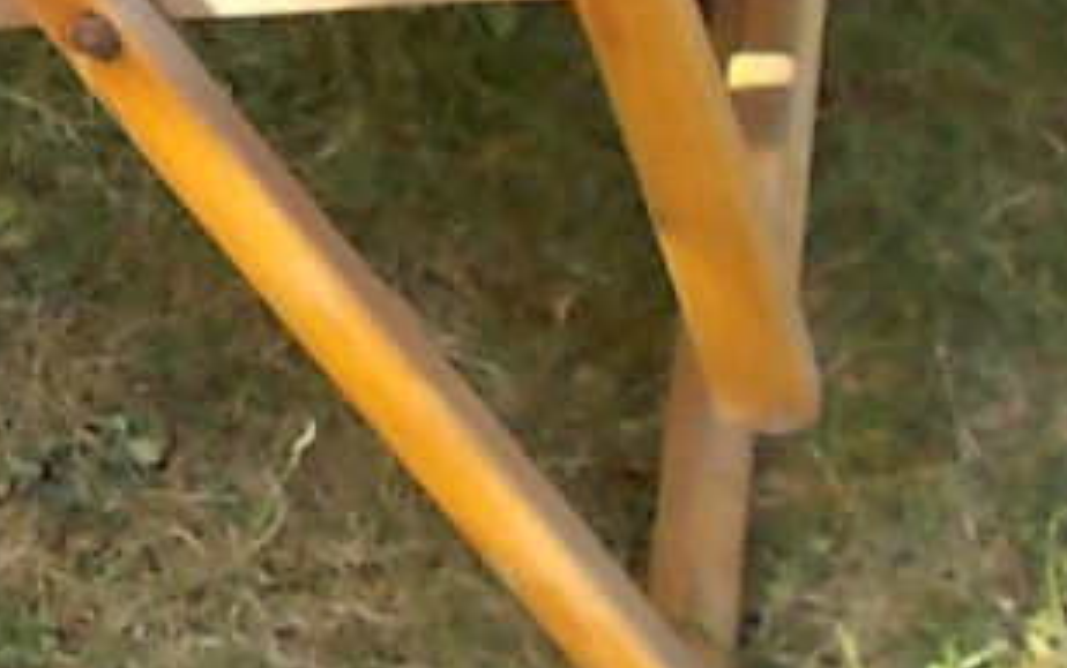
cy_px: -761
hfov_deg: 13.1
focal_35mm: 143
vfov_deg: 8.6
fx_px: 4161
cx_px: -904
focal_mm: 4.6
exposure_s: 1/125
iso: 80
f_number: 3.2
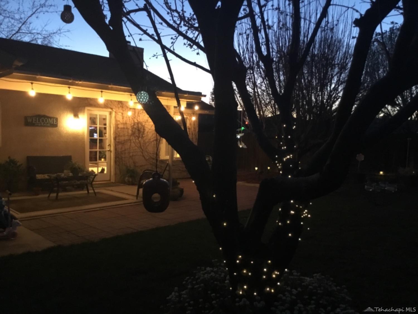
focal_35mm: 31
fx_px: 374
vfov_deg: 45.4
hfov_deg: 58.4
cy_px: 157
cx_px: 209
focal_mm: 3.3
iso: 500
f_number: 2.4
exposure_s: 1/15
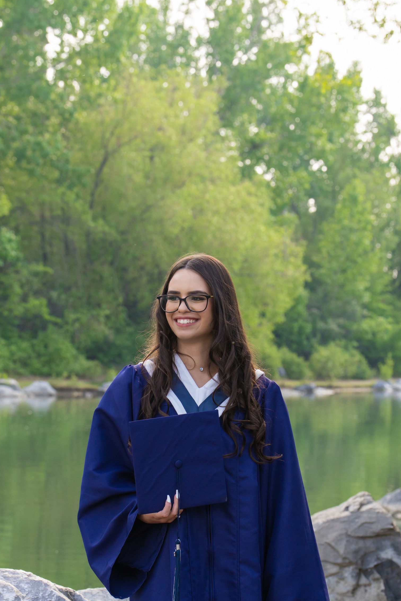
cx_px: 157
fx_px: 2256
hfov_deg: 10.2
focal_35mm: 135
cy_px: 469
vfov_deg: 15.1
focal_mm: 80
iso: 500
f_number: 6.3
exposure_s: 1/320
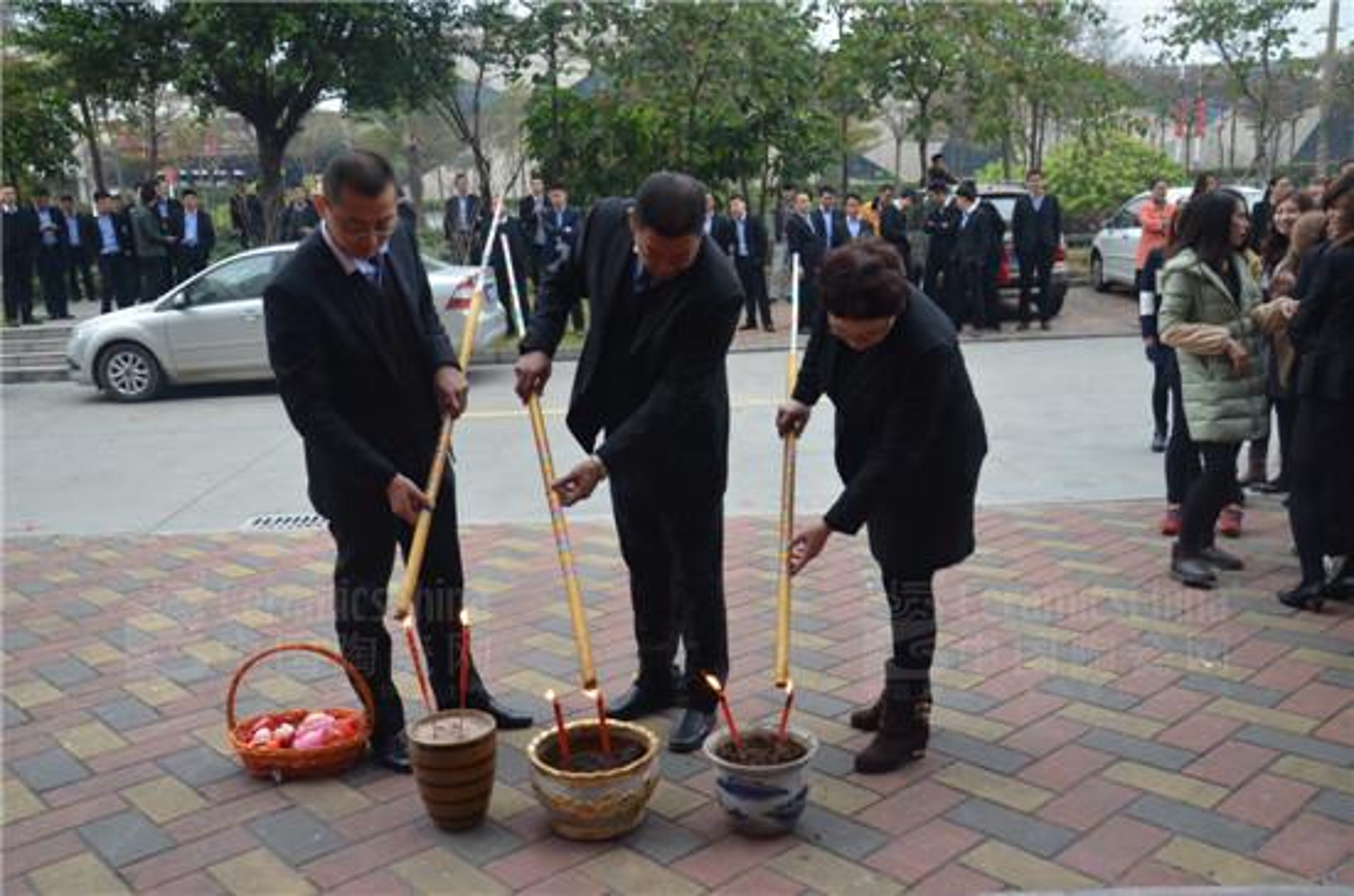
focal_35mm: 33
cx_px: 677
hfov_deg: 57.3
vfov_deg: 39.8
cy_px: 448
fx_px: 1238
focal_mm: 22
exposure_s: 1/100
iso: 400
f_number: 5
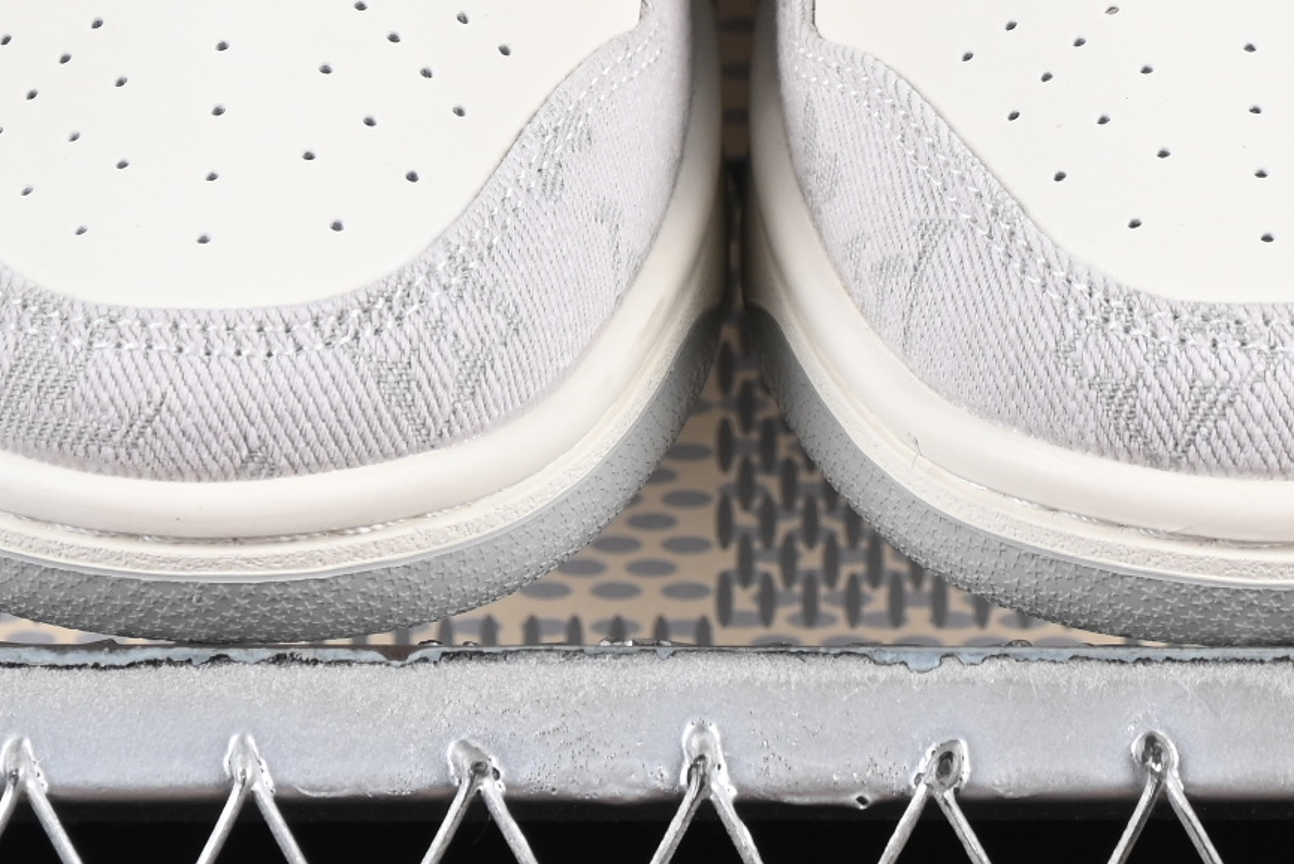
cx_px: 807
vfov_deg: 5.7
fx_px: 8665
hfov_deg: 8.5
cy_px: -199
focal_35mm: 241
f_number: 6.3
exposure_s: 1/100
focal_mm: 50
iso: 160
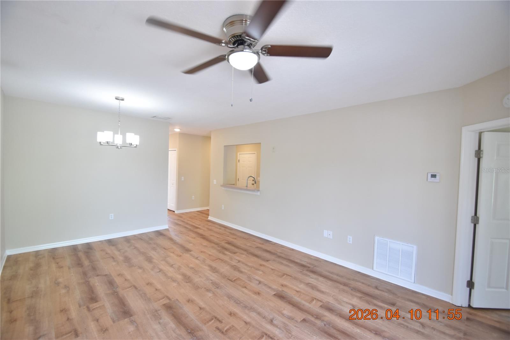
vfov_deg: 77.3
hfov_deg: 100.4
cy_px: 170
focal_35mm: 15
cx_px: 255
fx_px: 212
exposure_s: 1/125
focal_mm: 10
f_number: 3.5
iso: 800
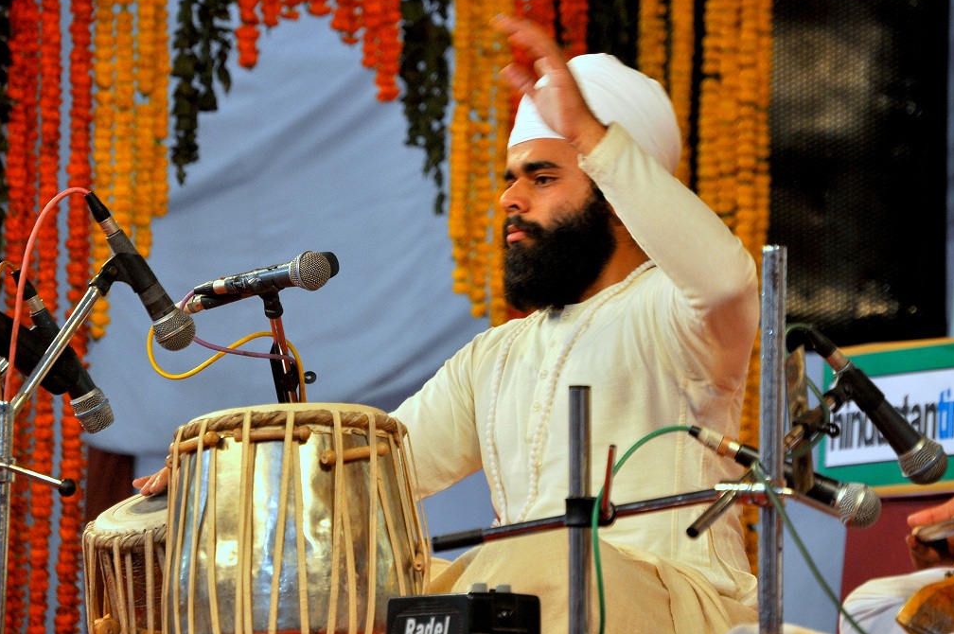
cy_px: 298
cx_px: 474
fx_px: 8445
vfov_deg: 4.3
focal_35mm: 319
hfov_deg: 6.5
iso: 400
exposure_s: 1/100
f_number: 9
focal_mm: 200
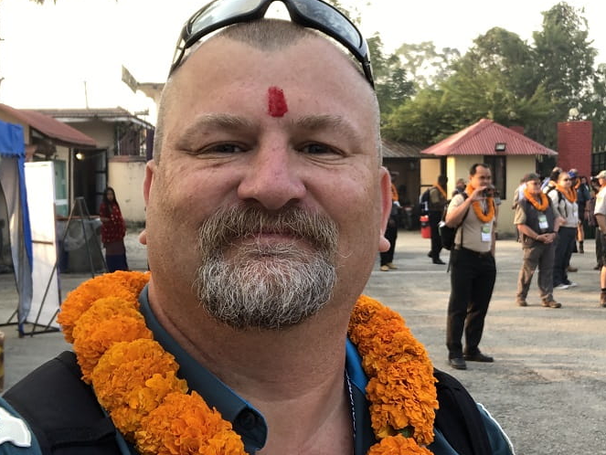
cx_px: 357
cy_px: 203
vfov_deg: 26.6
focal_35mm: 55
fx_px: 963
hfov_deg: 34.8
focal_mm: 2.87
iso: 25
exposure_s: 1/100
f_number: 2.2
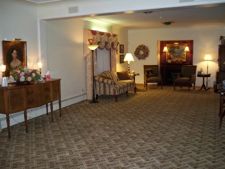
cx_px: 112
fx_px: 227
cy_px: 84
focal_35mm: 35
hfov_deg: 52.6
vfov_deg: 40.7
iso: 400
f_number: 3.1
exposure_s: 1/60
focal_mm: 6.3
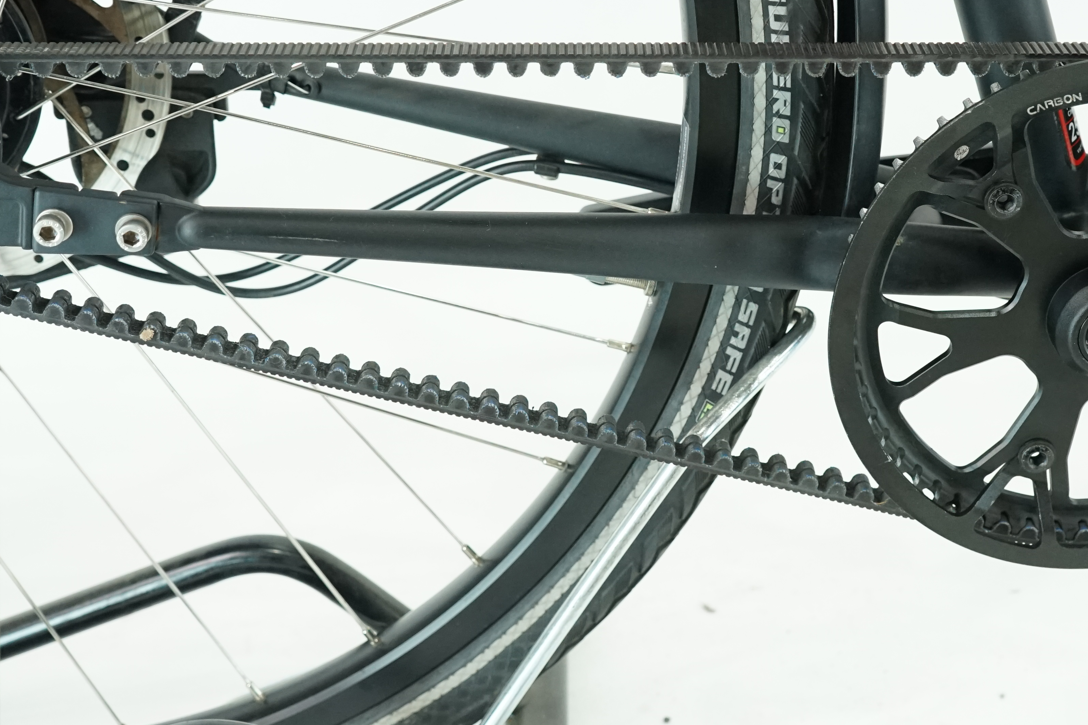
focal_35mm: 60
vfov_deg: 22.5
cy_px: 247
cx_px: 671
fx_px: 1813
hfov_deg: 33.3
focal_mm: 32
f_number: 5
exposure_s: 1/200
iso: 2500
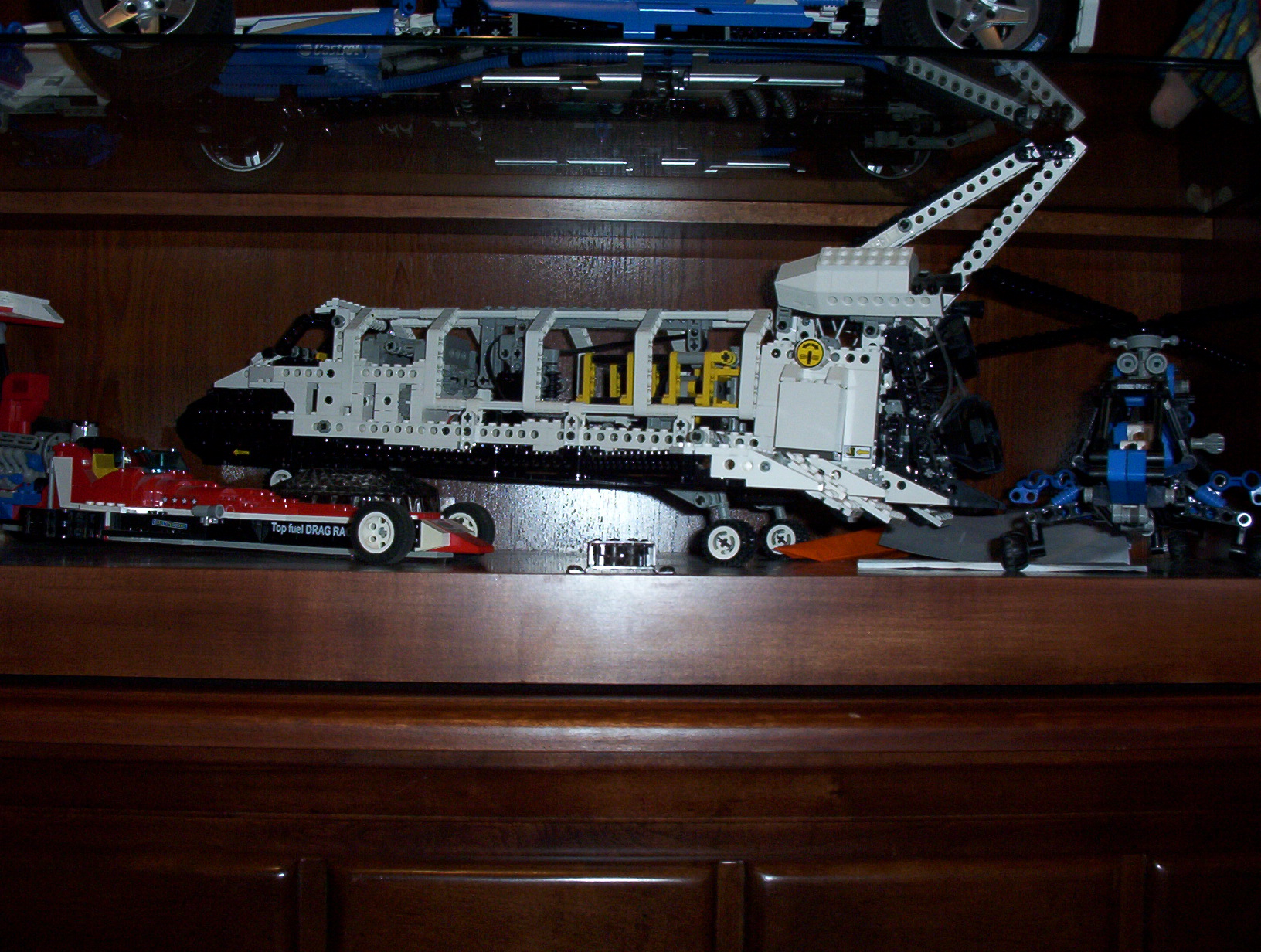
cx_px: 630
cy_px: 476
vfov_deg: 37.0
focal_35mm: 39
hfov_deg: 47.8
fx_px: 1424
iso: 140
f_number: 4.5
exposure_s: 1/30
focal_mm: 6
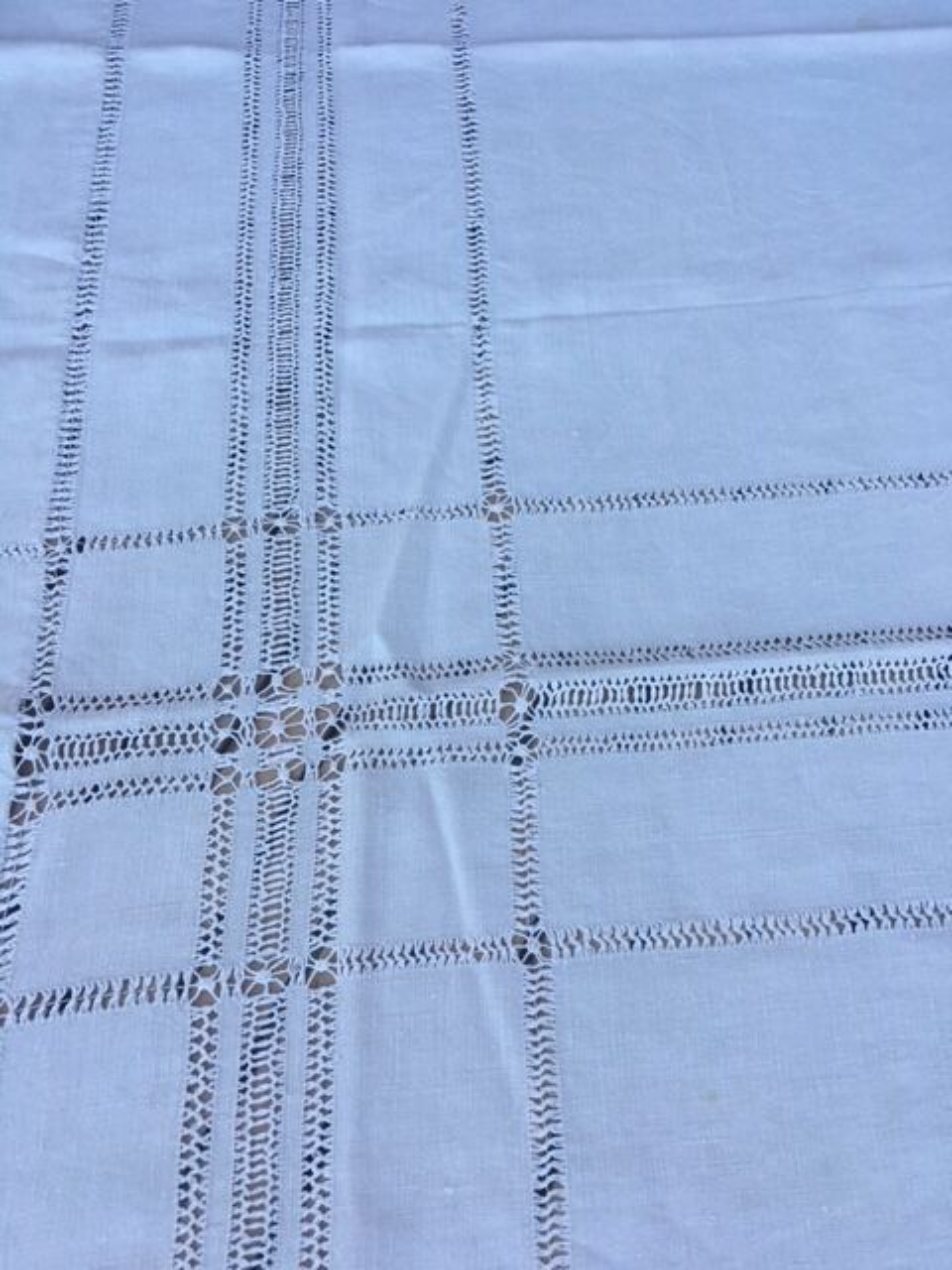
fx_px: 1063
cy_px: 635
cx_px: 476
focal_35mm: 29
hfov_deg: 48.2
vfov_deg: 61.7
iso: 25
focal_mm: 4.15
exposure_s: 1/263
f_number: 2.2
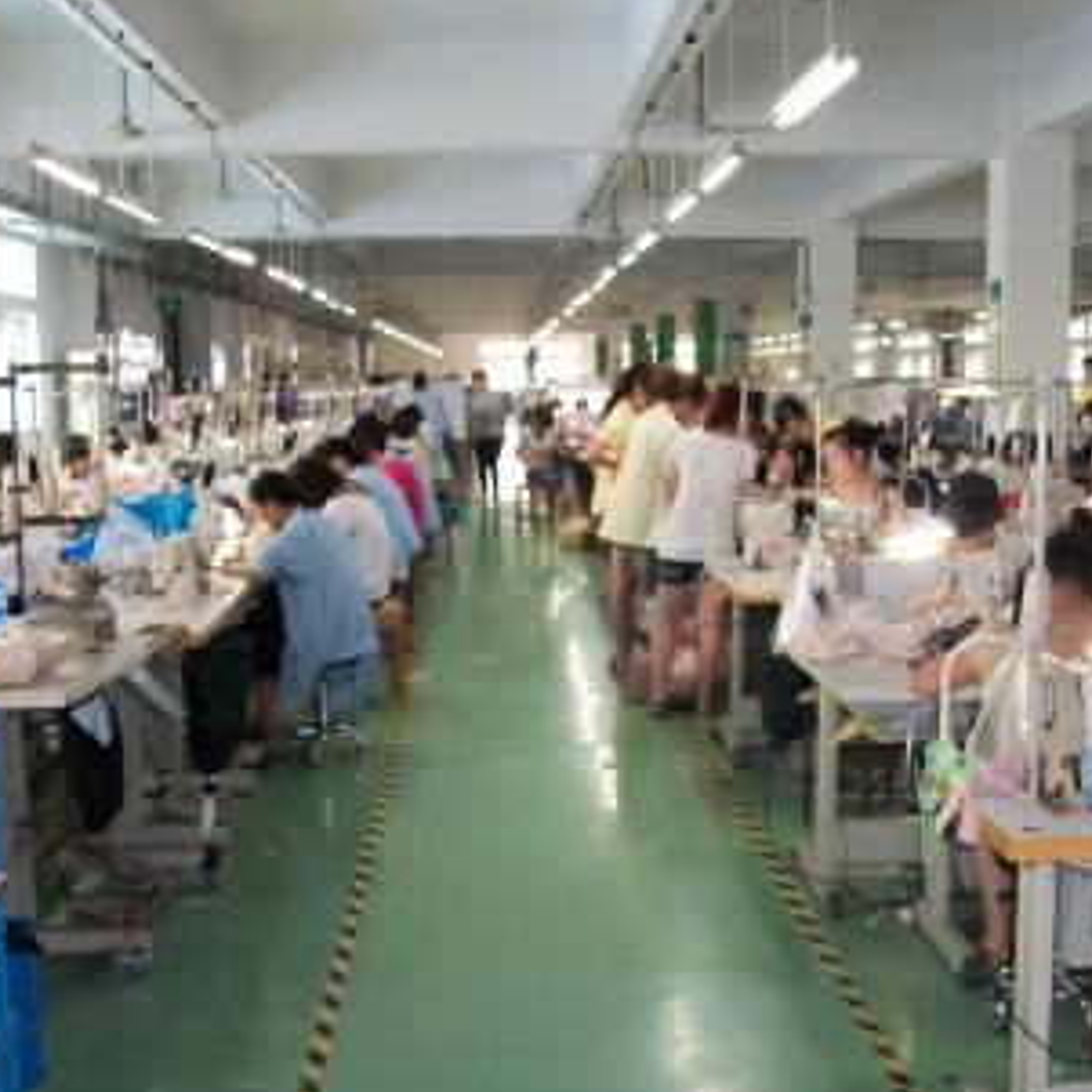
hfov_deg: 36.0
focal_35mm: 47
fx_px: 1677
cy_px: 666
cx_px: 624
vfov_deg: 35.9
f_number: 2.9
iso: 250
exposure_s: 1/30
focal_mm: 5.7
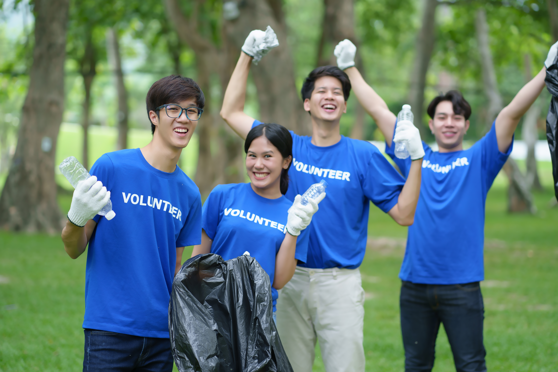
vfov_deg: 16.1
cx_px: 279
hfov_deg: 23.9
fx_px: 1317
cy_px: 186
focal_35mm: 85
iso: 160
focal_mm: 85
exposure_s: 1/400
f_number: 2.2
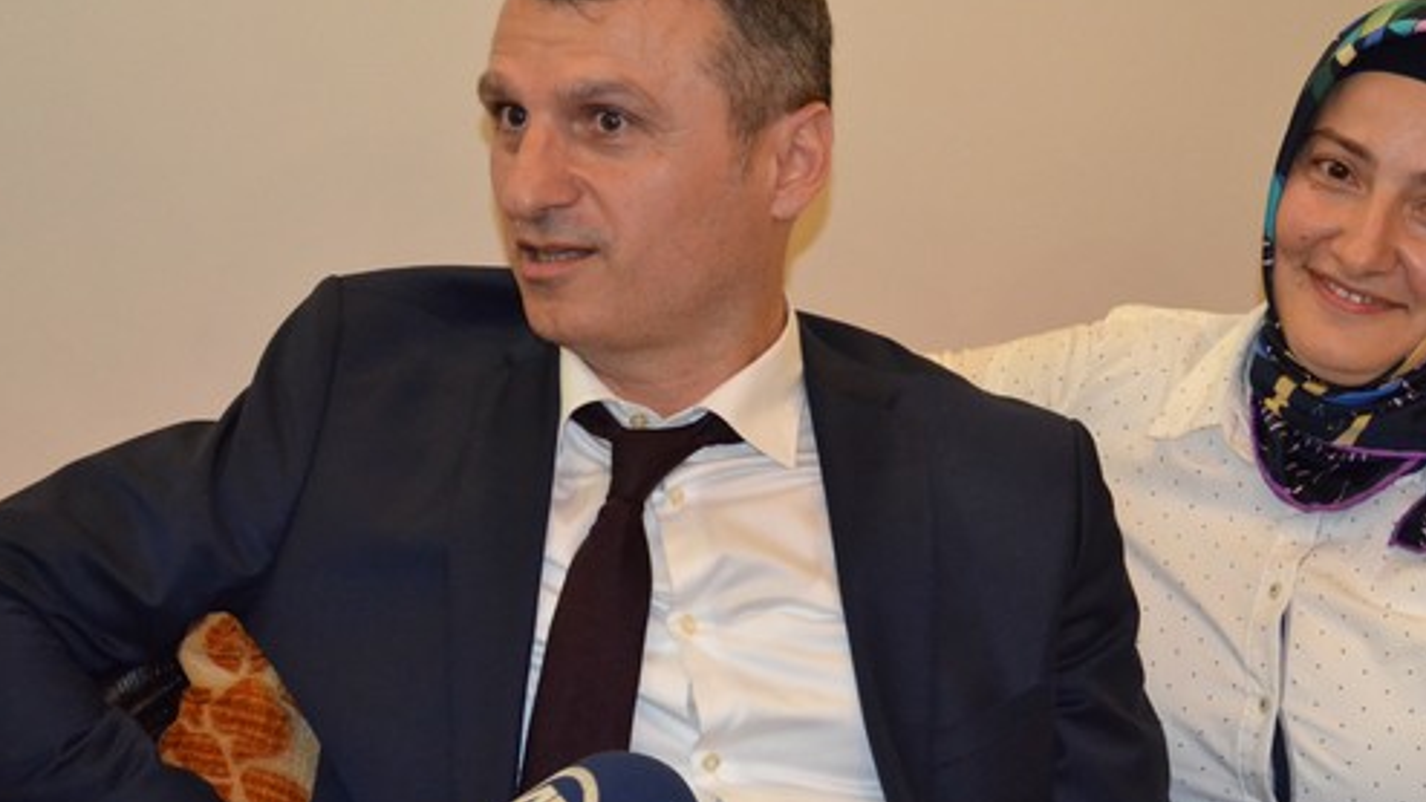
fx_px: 3063
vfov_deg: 14.9
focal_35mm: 81
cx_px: 828
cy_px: 475
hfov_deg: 26.2
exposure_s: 1/60
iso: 2800
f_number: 5
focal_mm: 38
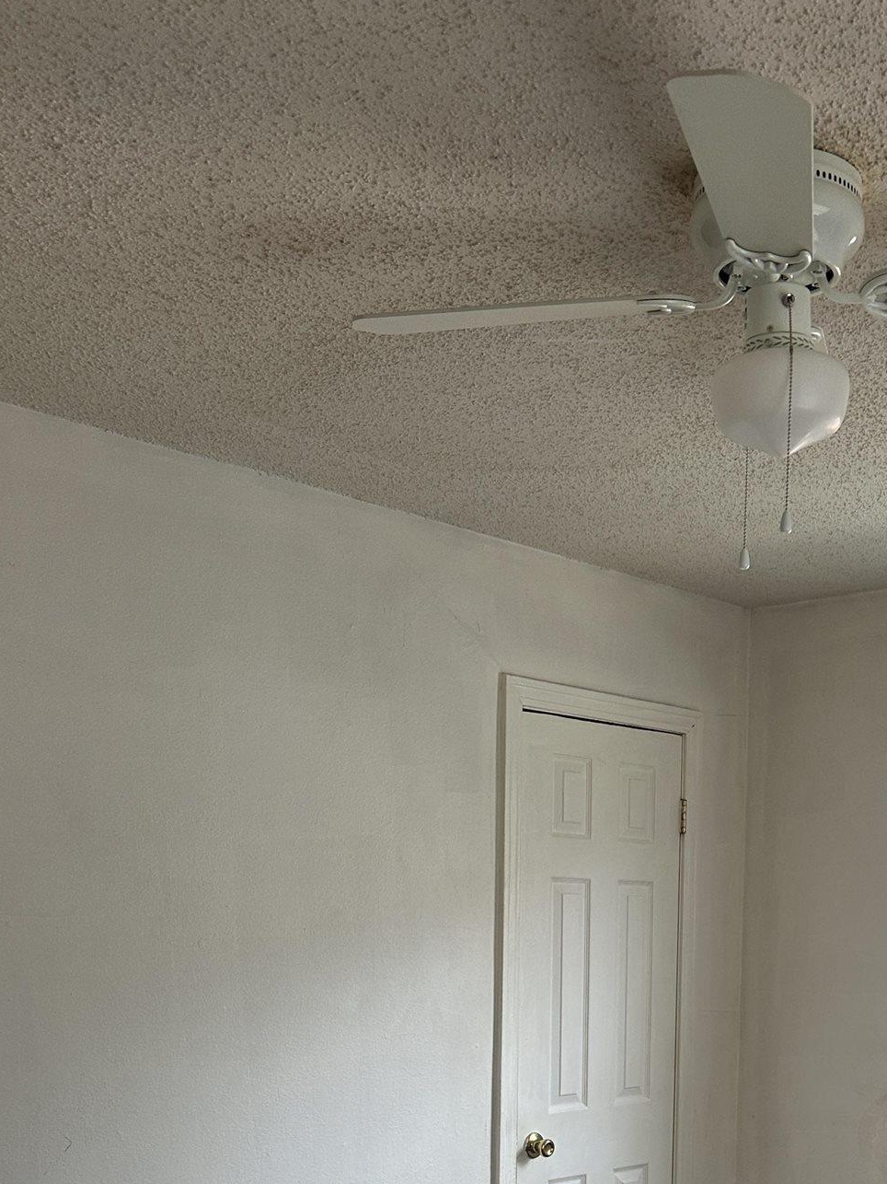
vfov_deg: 40.9
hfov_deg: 32.7
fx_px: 1470
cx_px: 697
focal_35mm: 43
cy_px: 1039
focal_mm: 6.86
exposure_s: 1/60
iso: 125
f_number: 1.78
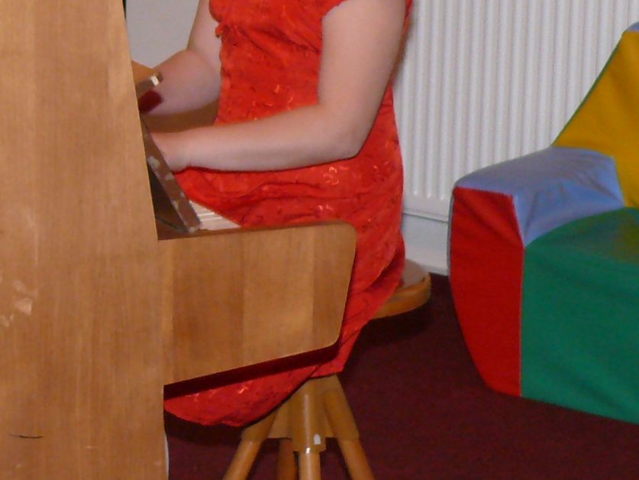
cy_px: 84
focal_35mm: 181
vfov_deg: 8.2
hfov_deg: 10.9
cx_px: 67
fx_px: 3342
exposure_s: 1/30
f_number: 3.2
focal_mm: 11.2
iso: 200
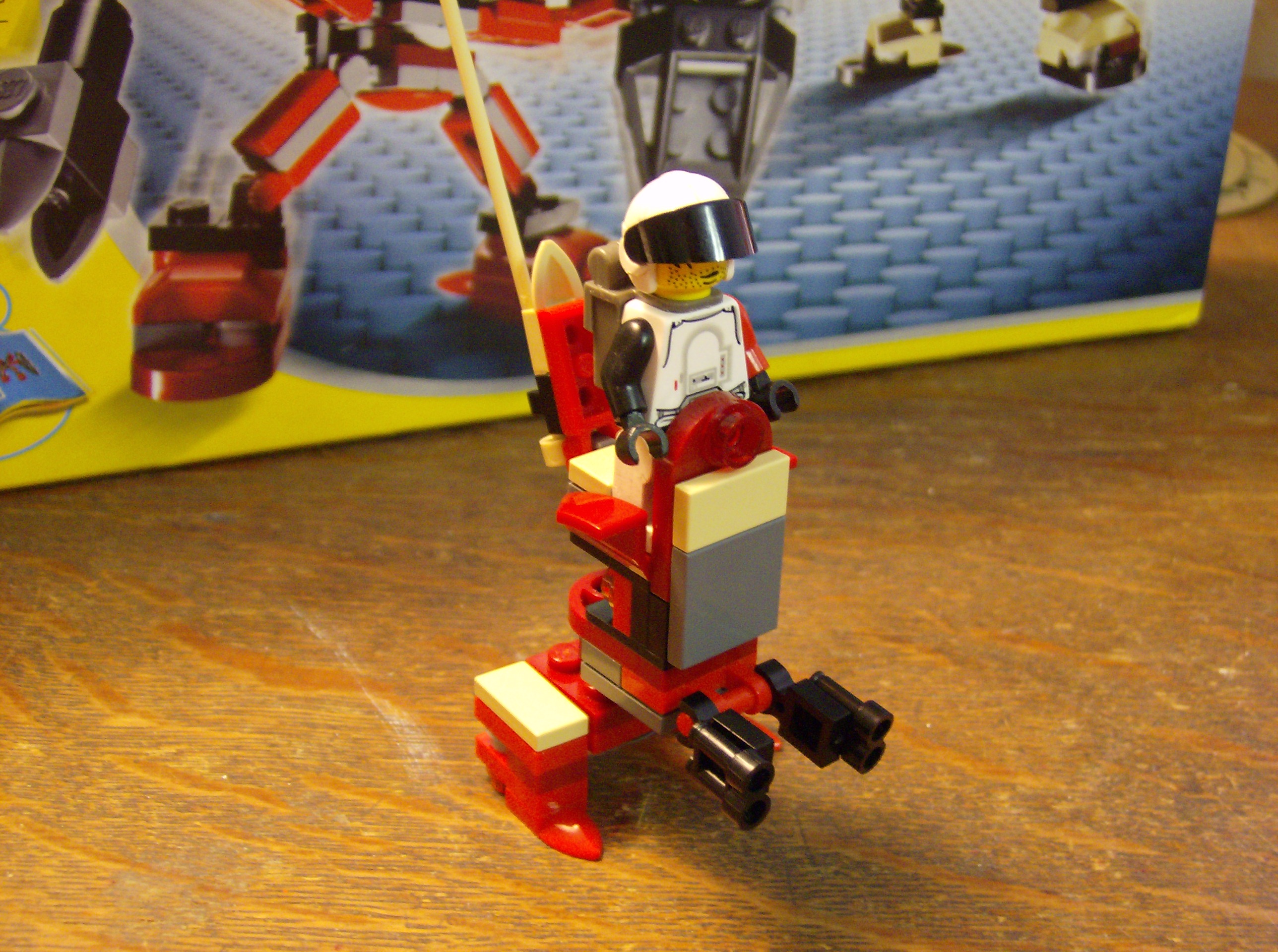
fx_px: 1694
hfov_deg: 41.3
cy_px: 476
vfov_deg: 31.4
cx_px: 639
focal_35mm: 46
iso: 200
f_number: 3.1
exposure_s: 1/10.7
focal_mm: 7.7
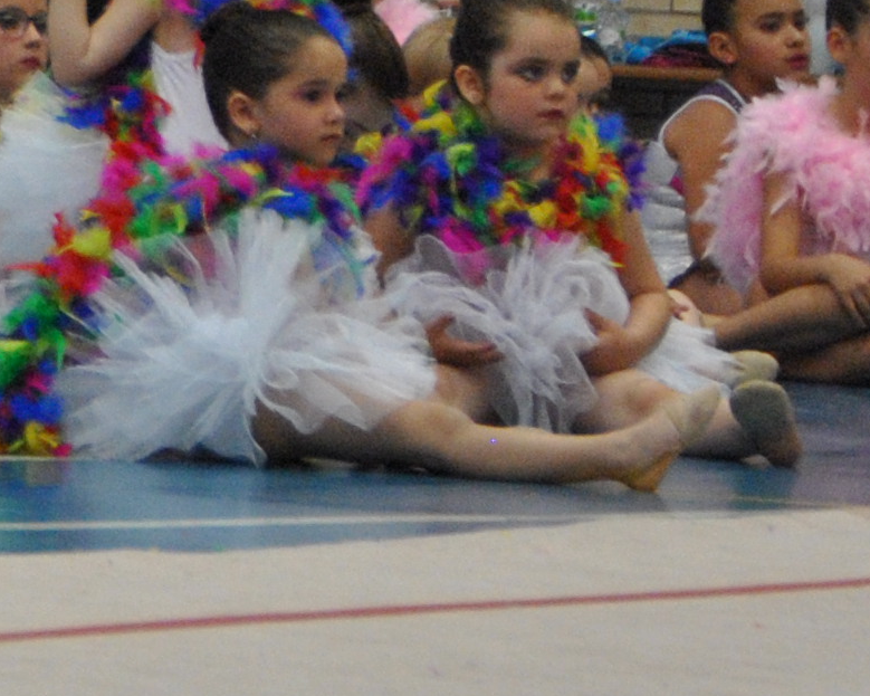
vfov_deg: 4.0
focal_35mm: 385
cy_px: -175
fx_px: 9921
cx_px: -847
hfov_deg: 4.9
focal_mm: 55
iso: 800
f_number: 5.6
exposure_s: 1/125
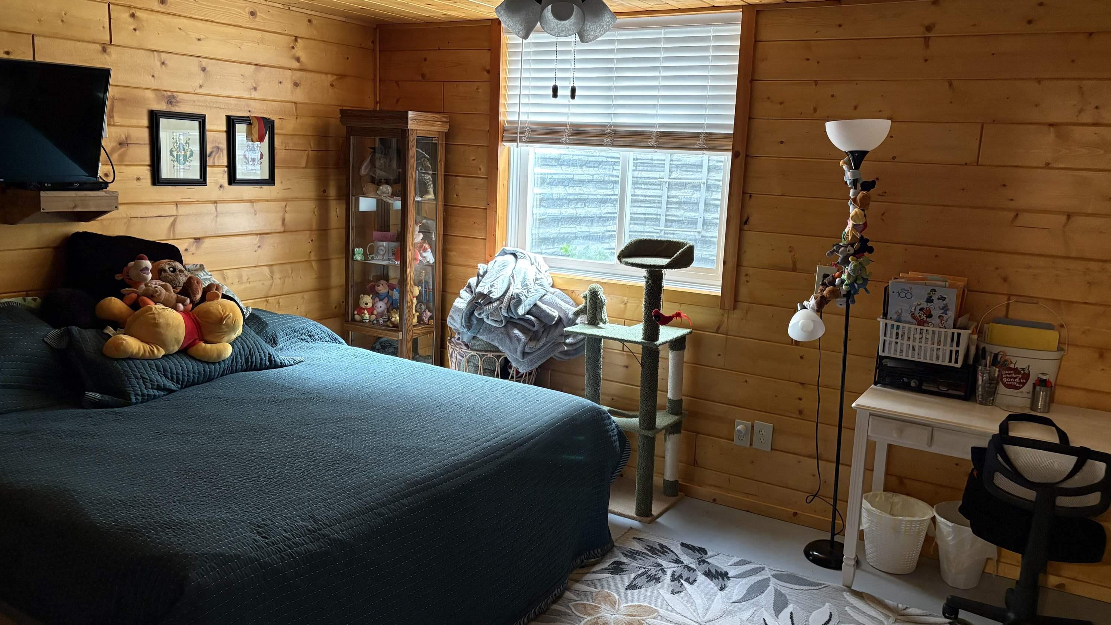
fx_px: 854
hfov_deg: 66.1
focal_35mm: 29
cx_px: 558
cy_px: 300
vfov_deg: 40.2
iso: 320
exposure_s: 1/60
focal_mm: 5.96
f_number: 1.6
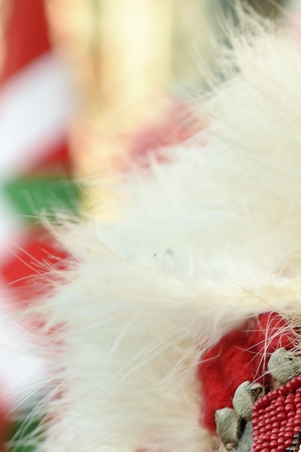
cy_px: 811
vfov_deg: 8.5
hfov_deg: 5.8
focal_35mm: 233
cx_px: 577
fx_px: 2922
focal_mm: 60
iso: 400
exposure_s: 1/320
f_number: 5
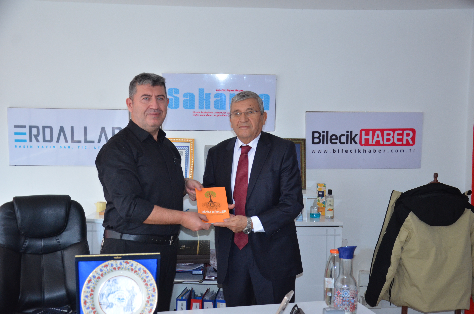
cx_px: 237
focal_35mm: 42
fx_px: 552
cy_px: 157
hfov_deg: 46.5
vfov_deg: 31.8
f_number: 4
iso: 800
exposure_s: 1/60
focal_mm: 28
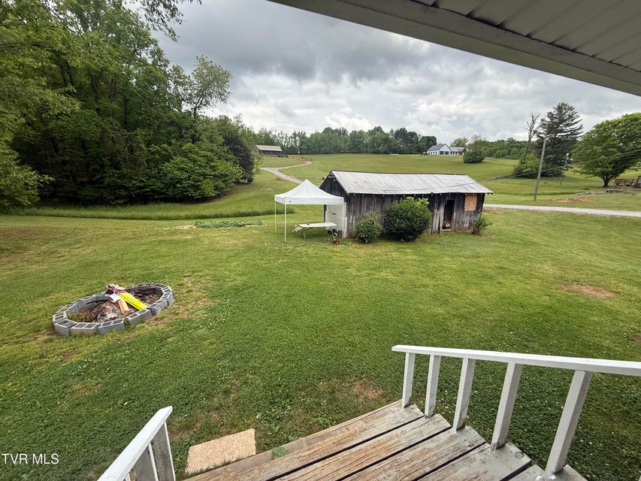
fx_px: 259
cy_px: 240
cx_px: 320
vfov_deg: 85.7
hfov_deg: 102.1
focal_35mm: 14
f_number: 2.2
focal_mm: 2.22
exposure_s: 1/638
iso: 64
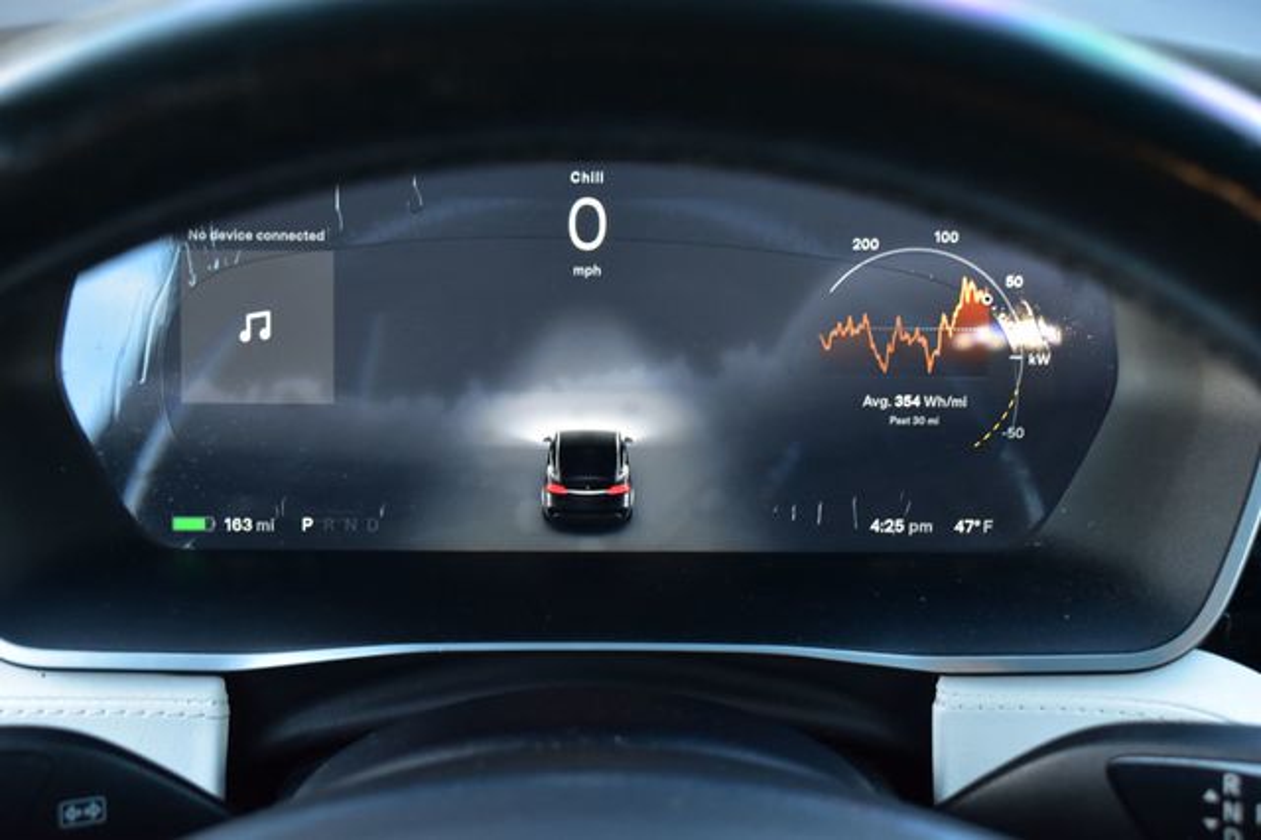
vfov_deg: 25.7
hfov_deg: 37.9
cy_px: 420
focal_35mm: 52
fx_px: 1838
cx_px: 630
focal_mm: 35
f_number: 6.3
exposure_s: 1/15
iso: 900
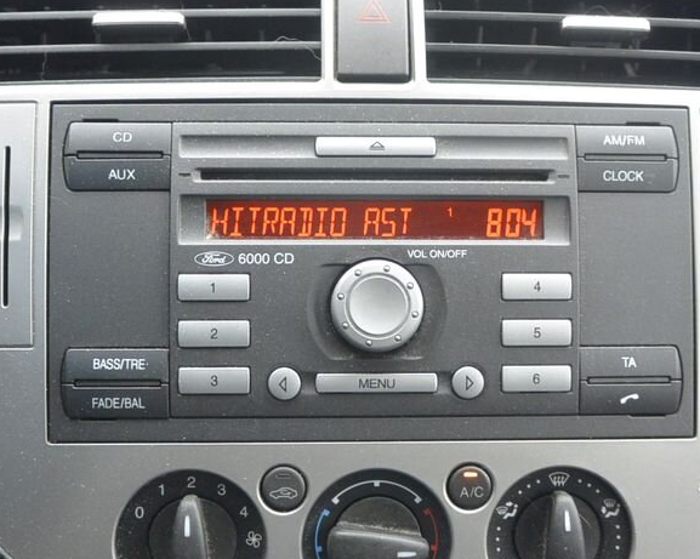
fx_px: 932
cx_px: 372
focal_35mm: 45
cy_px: 300
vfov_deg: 33.4
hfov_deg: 41.2
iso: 500
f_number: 3.5
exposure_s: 1/60
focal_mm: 10
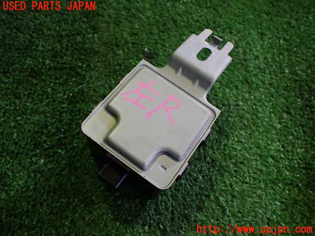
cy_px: 118
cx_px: 158
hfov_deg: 60.0
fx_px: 273
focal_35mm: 30
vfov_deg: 46.8
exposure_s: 1/125
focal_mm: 5.4
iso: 400
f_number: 2.3
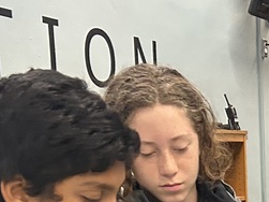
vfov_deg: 12.7
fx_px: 823
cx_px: 359
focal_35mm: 106
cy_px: 363
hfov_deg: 17.3
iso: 320
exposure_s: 1/60
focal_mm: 5.7
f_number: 1.5
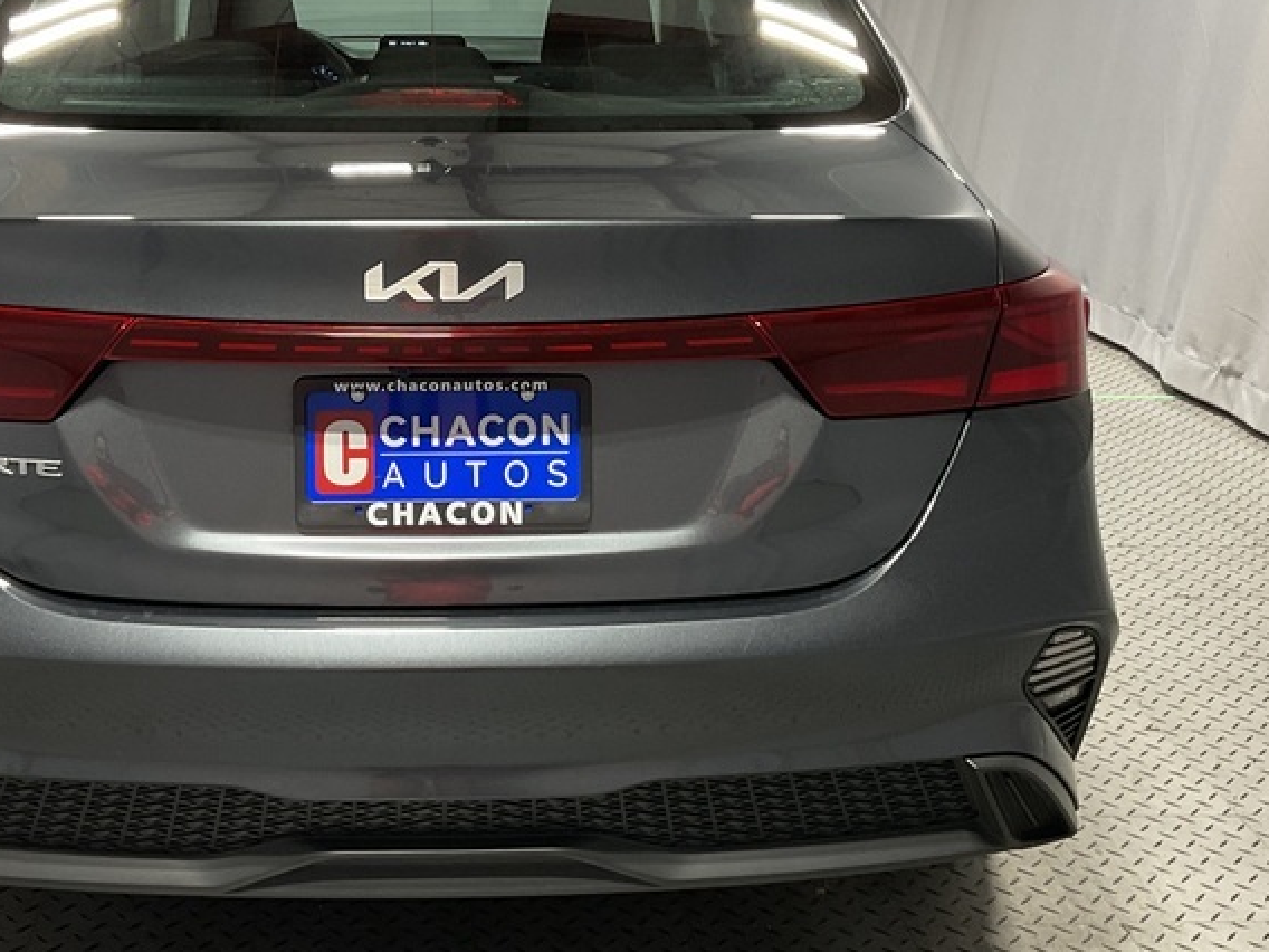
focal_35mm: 49
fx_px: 1796
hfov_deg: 38.6
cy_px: 476
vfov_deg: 29.7
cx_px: 471
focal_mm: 3
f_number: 1.8
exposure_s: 1/60
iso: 50
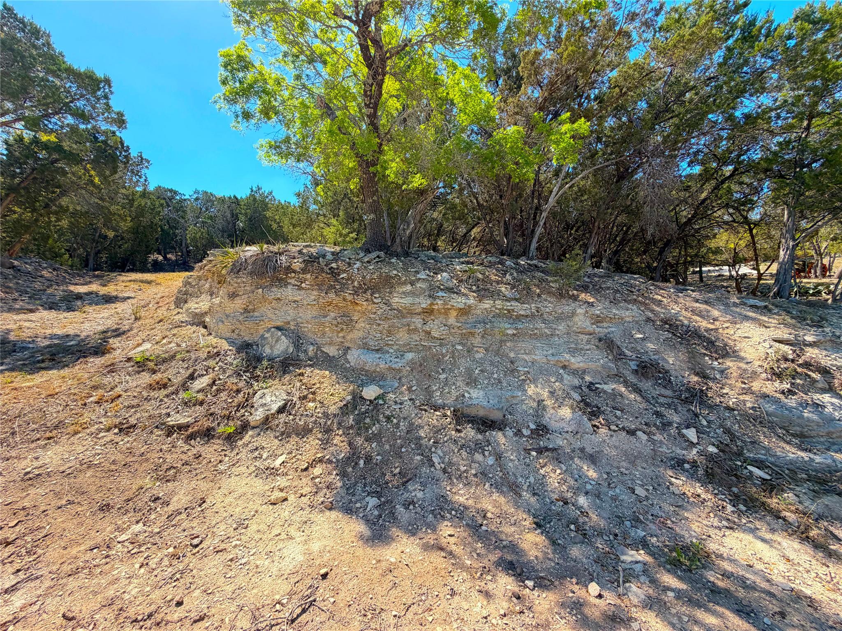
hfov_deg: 102.1
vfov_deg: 85.7
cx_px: 421
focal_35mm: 14
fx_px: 341
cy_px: 316
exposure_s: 1/644
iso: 40
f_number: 2.2
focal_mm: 2.22
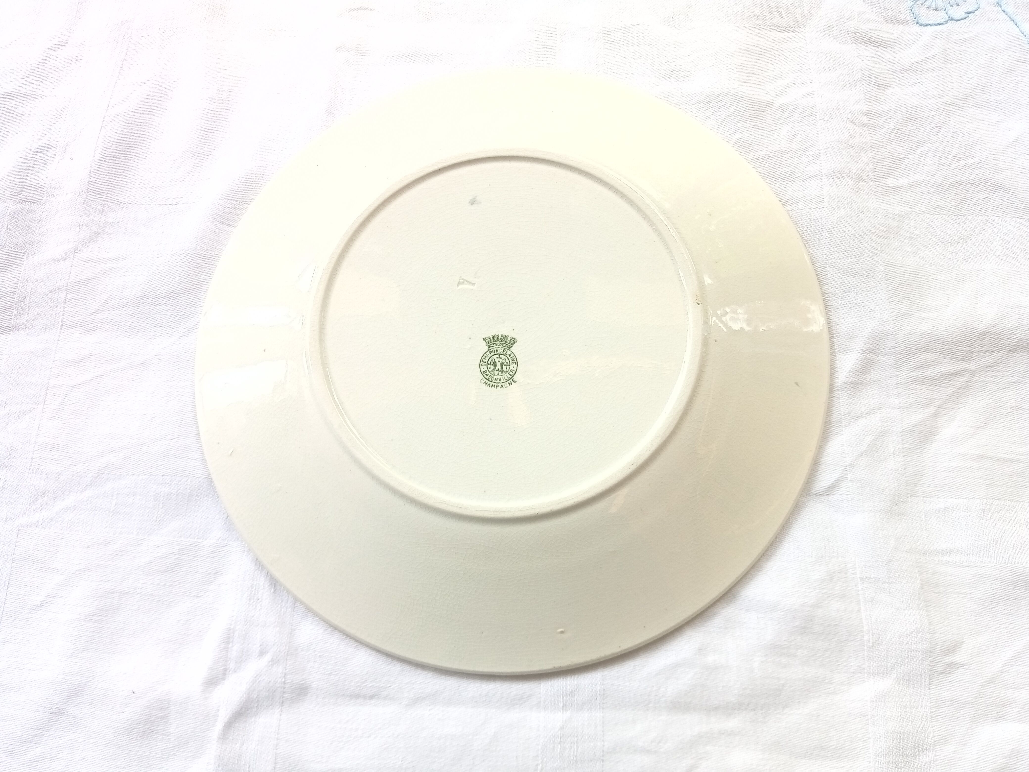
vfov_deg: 49.7
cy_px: 386
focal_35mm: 28
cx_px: 514
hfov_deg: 63.4
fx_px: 832
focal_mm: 3.57
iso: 111
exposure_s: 1/161
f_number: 1.8
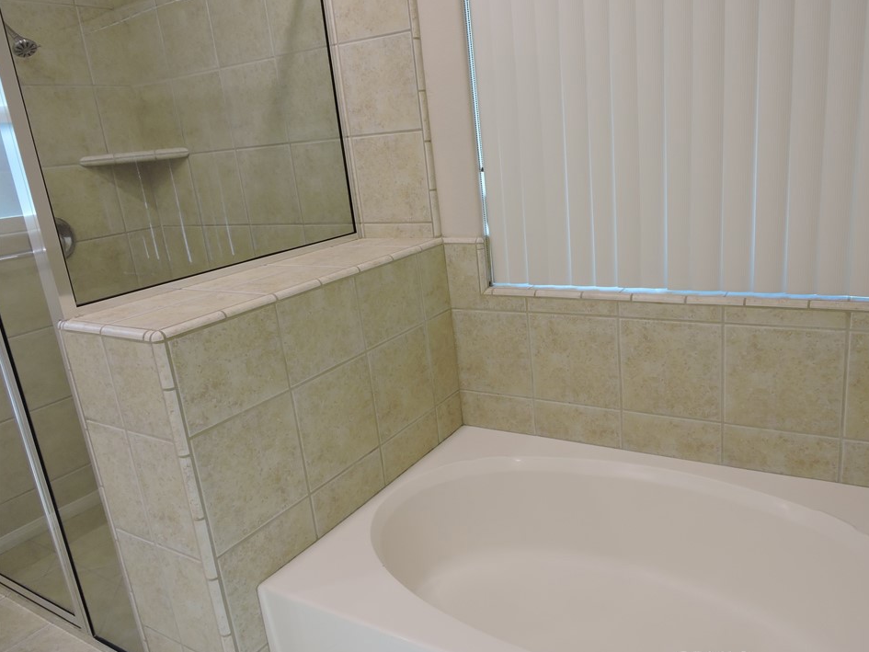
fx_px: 653
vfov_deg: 53.1
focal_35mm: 26
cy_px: 320
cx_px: 467
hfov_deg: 67.2
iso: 125
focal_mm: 4.3
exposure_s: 1/30
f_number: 3.3
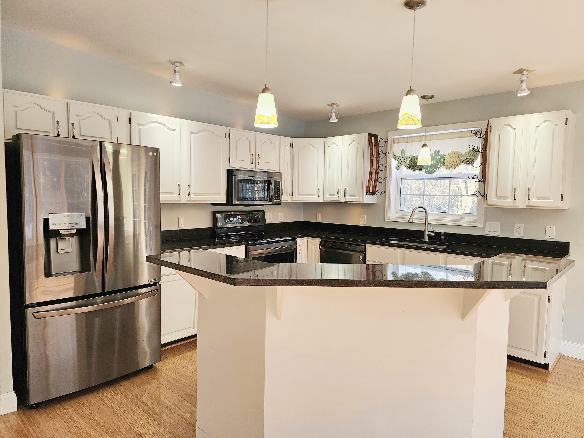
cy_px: 219
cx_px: 292
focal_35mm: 23
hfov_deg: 73.9
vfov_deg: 58.9
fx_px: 388
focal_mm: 6.4
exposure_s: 1/182
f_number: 1.8
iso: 100
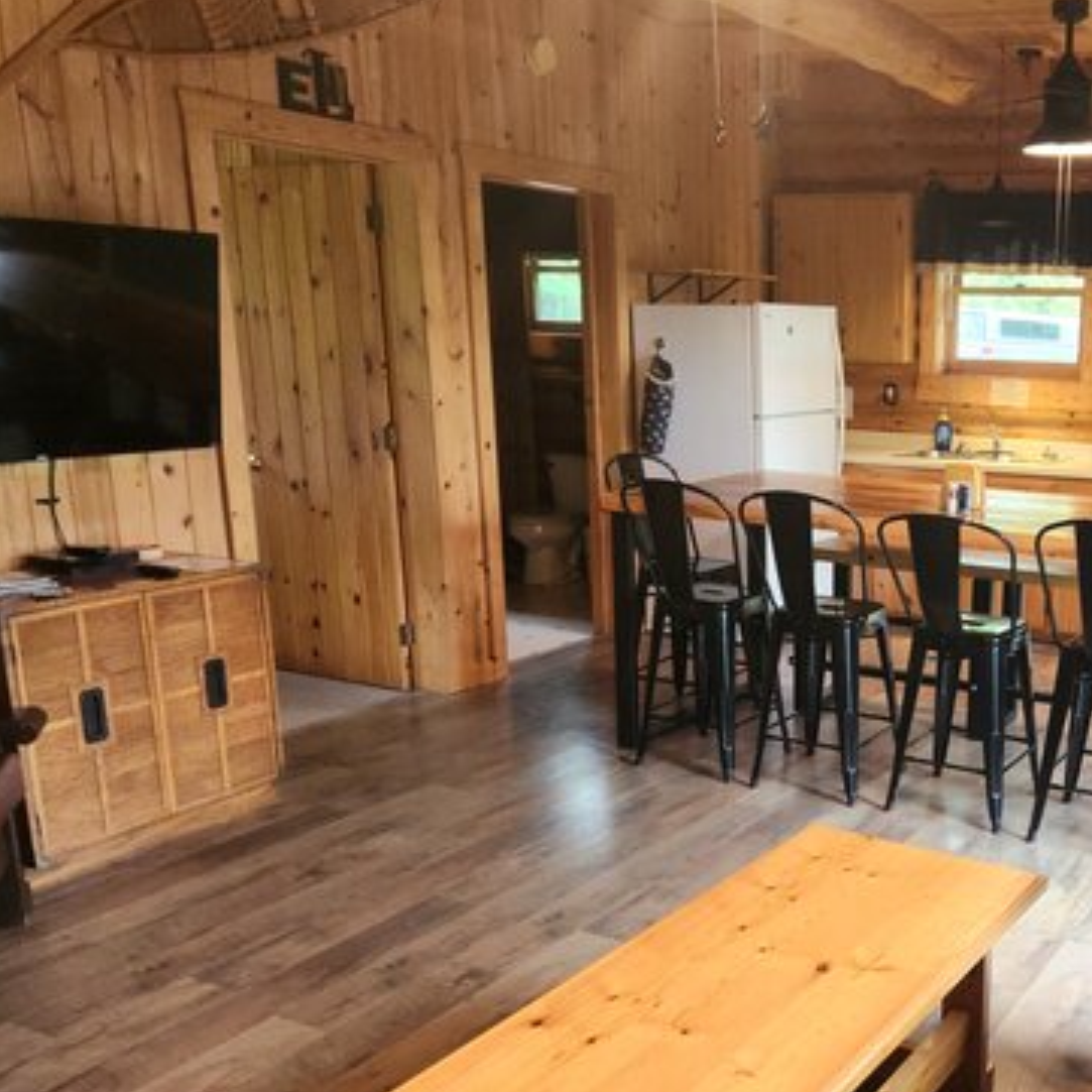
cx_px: 953
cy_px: 656
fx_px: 1285
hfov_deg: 42.7
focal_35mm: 36
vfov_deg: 45.8
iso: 200
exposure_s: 1/60
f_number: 1.8
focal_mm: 5.4
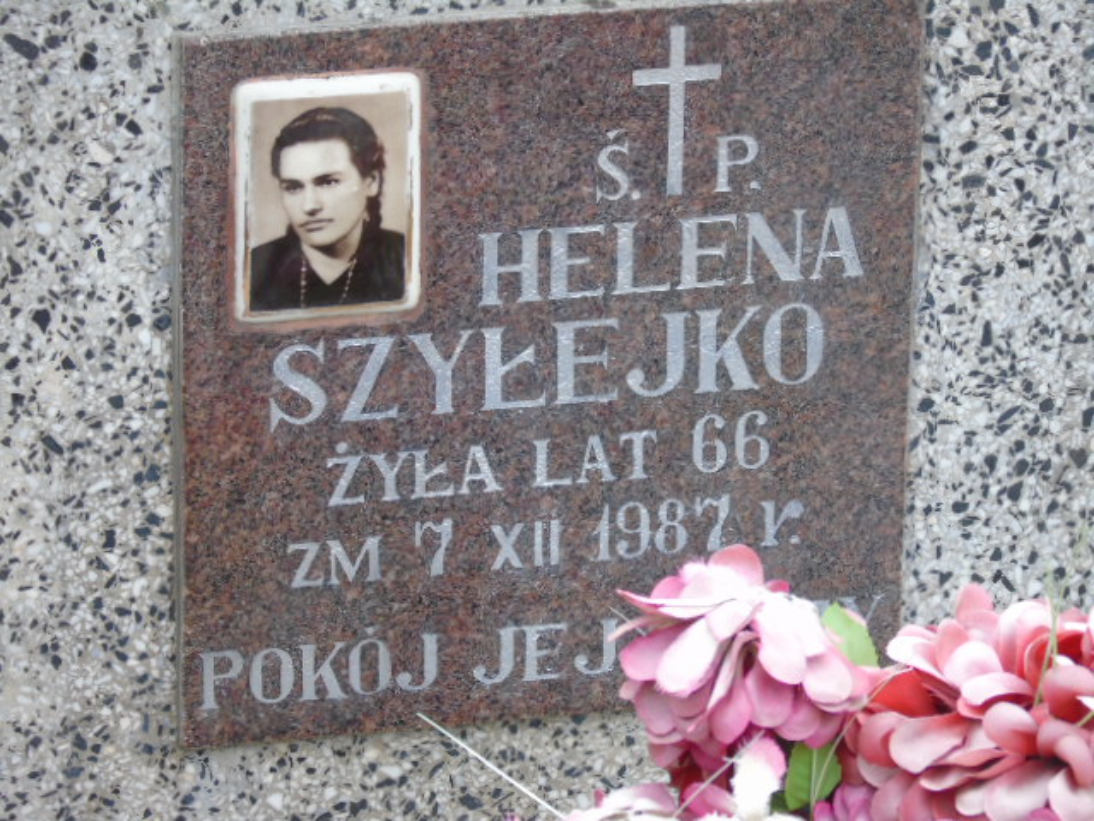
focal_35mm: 212
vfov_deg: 7.0
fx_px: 6700
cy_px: 410
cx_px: 547
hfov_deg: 9.3
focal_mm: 38
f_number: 4.7
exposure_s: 1/125
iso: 320
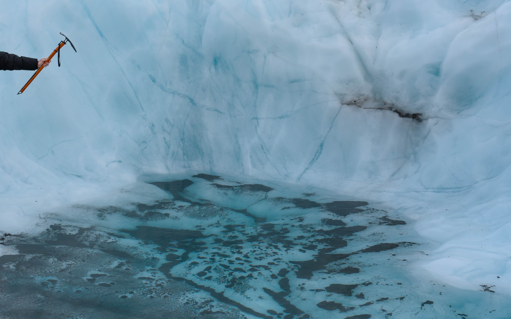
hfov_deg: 32.4
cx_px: 207
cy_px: 149
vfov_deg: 20.6
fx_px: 877
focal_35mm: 63
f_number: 3.2
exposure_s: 1/320
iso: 64
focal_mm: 35
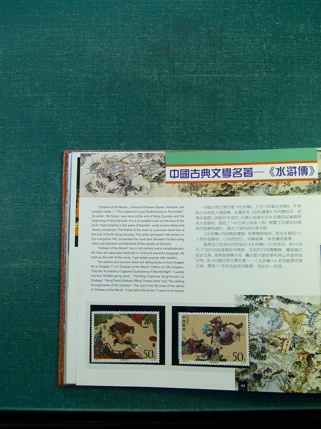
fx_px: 396
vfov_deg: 56.8
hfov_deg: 44.2
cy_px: 214
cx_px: 160
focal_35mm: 32
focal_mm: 5.8
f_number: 3.2
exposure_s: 1/100
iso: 100
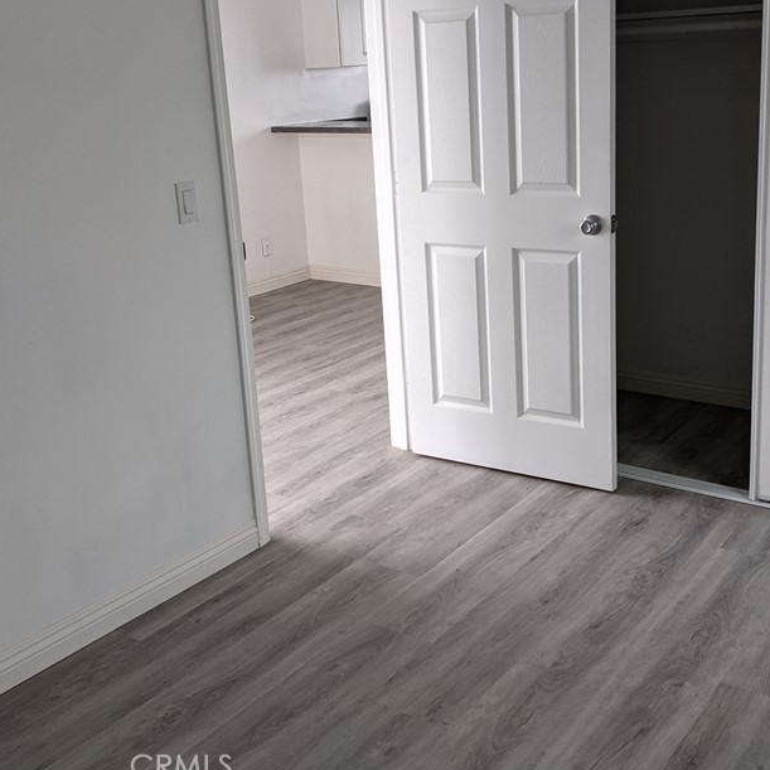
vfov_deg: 41.6
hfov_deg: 41.8
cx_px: 426
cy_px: 300
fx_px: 1007
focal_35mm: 40
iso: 61
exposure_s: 1/60
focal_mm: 4.38
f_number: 1.73
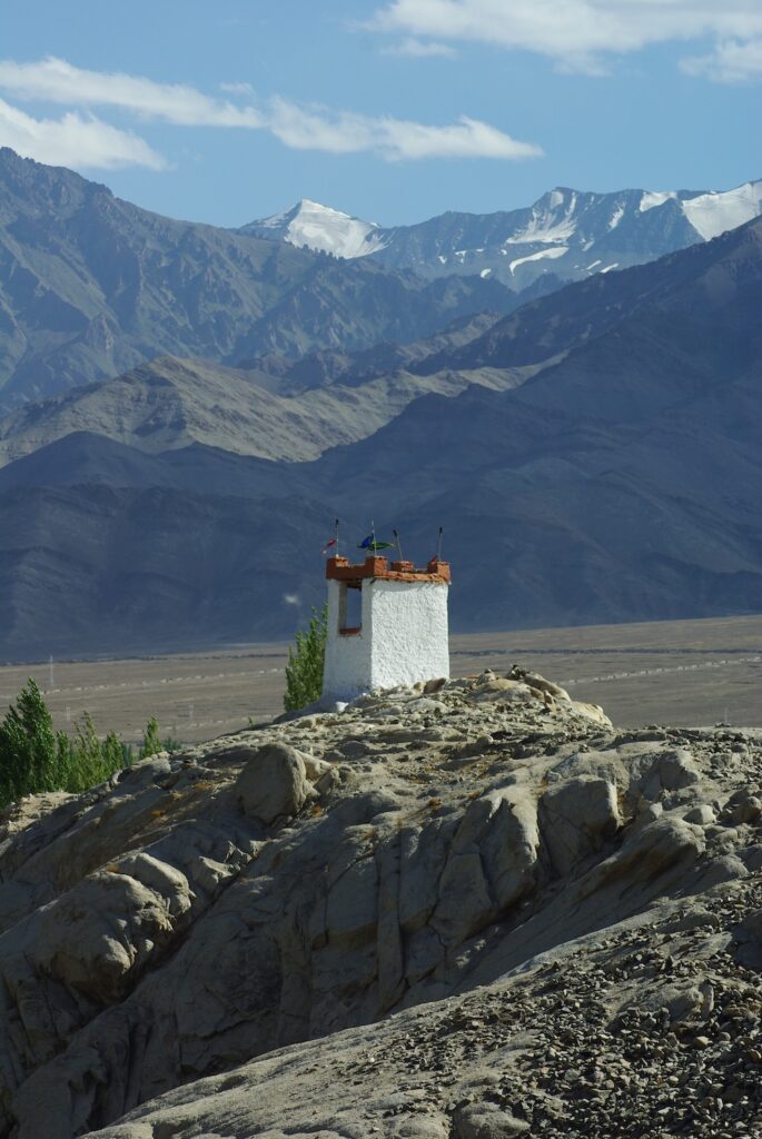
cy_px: 570
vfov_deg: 12.4
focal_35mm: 165
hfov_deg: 8.3
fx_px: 5226
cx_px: 381
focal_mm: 110
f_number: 6.7
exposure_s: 1/350
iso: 100
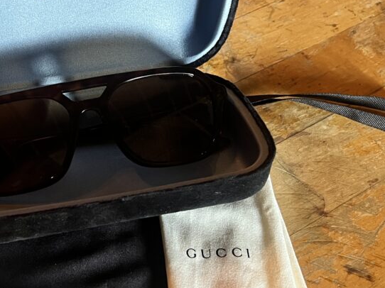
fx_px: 534
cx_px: 48
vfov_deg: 30.1
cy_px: 179
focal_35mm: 48
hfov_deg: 37.4
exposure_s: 1/60
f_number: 1.5
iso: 500
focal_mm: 5.7
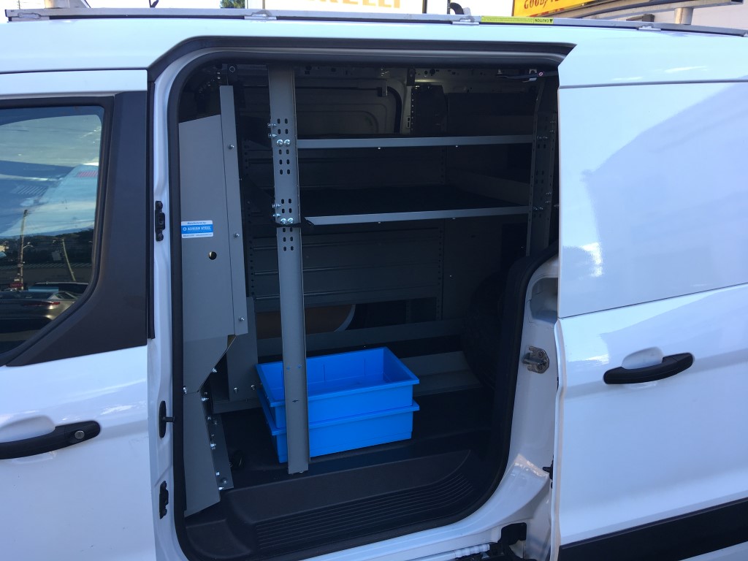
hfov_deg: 61.7
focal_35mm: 29
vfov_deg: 48.2
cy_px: 280
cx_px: 374
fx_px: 627
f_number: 2.2
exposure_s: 1/159
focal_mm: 4.15
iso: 25
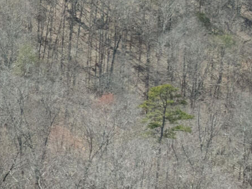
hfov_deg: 9.9
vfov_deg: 9.0
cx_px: -458
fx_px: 1164
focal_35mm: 160
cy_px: -110
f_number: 2.8
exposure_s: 1/400
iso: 250
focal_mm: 12.29
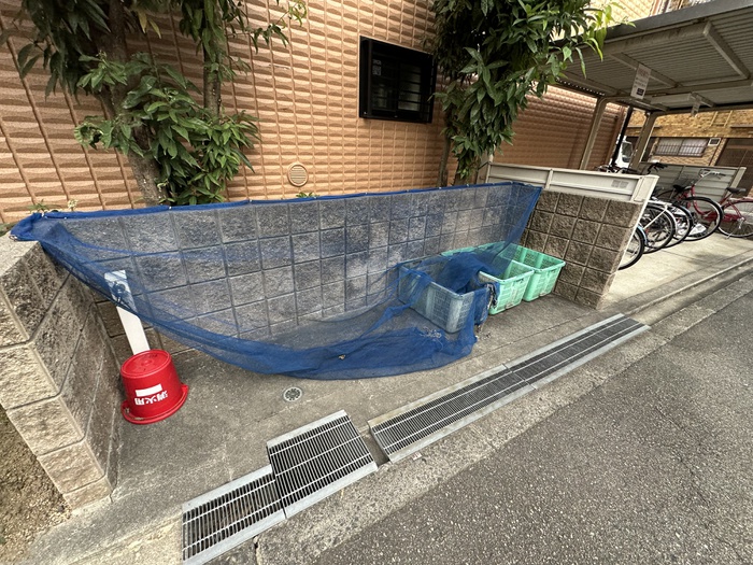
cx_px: 376
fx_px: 305
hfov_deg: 102.1
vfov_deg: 85.7
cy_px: 282
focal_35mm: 14
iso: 40
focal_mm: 2.22
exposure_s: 1/210
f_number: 2.2
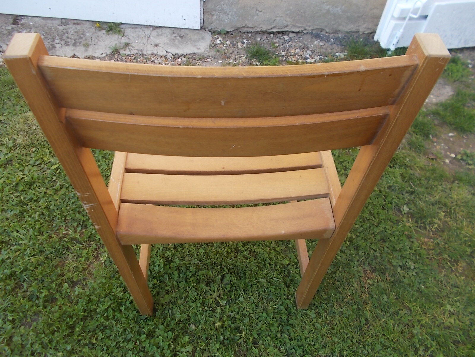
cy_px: 178
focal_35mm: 26
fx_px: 357
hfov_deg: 67.3
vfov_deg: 53.1
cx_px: 238
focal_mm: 4.6
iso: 80
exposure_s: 1/100
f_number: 3.2
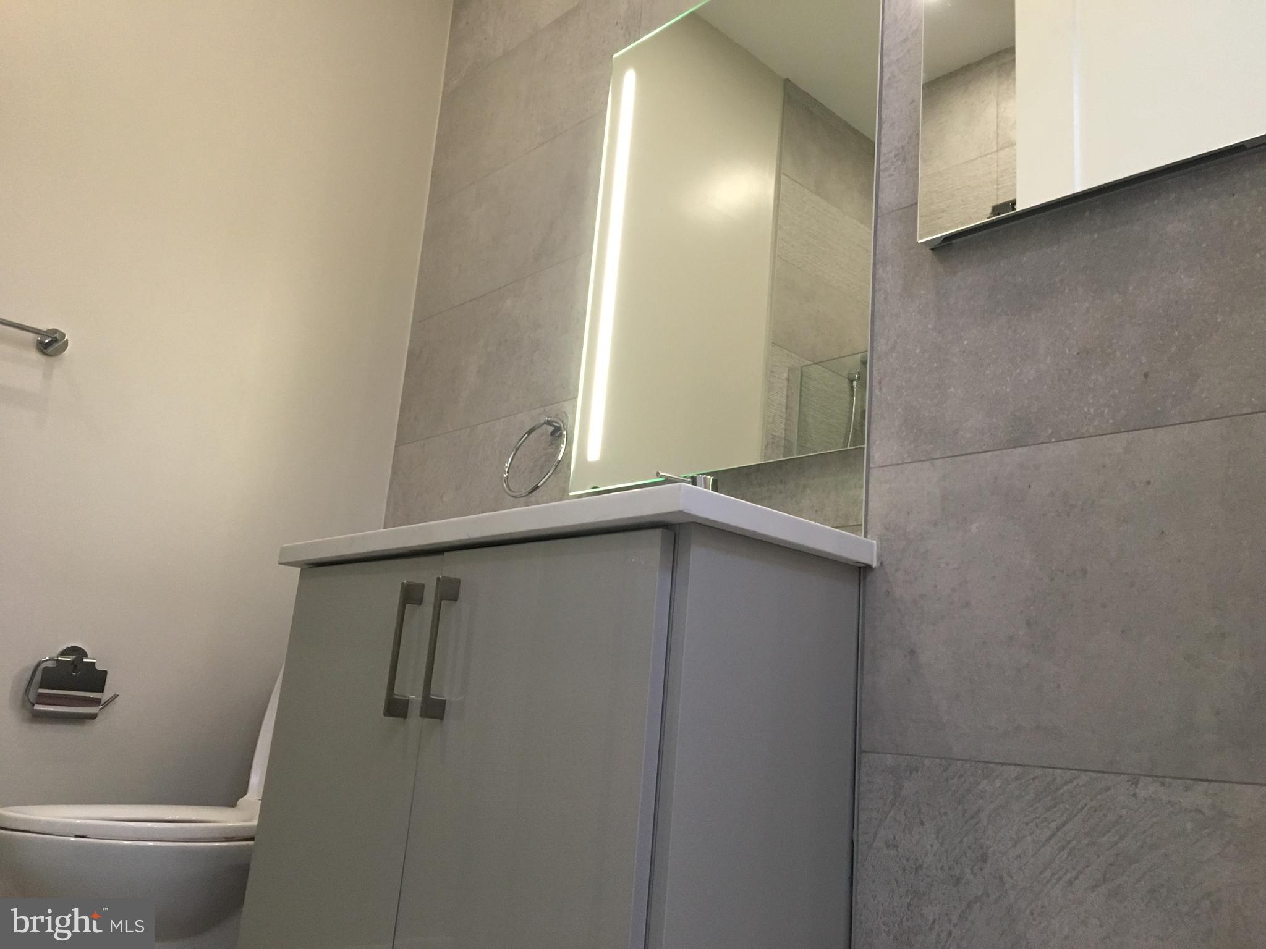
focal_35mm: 29
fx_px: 1061
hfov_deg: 61.7
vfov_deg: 48.2
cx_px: 633
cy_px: 474
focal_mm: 4.15
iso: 125
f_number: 2.2
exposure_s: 1/30
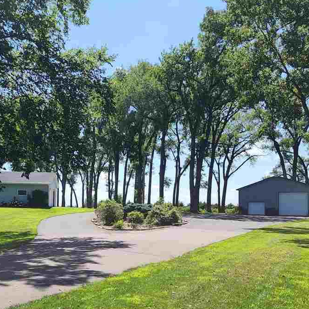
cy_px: 188
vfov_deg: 42.6
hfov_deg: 42.6
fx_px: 394
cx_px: 123
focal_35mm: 39
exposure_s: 1/924
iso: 12
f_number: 1.8
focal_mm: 6.4
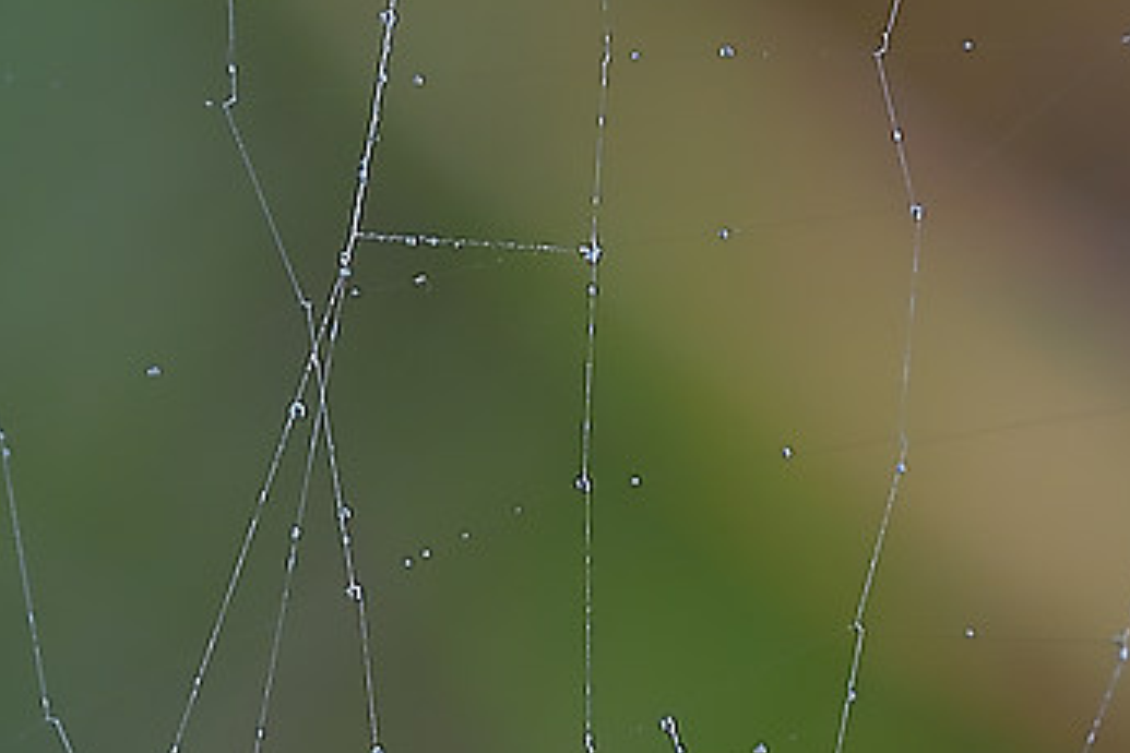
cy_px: 2318
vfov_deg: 1.3
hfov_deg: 2.0
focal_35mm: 1044
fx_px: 32767
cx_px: 1461
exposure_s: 1/4
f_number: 13
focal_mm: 150
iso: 100
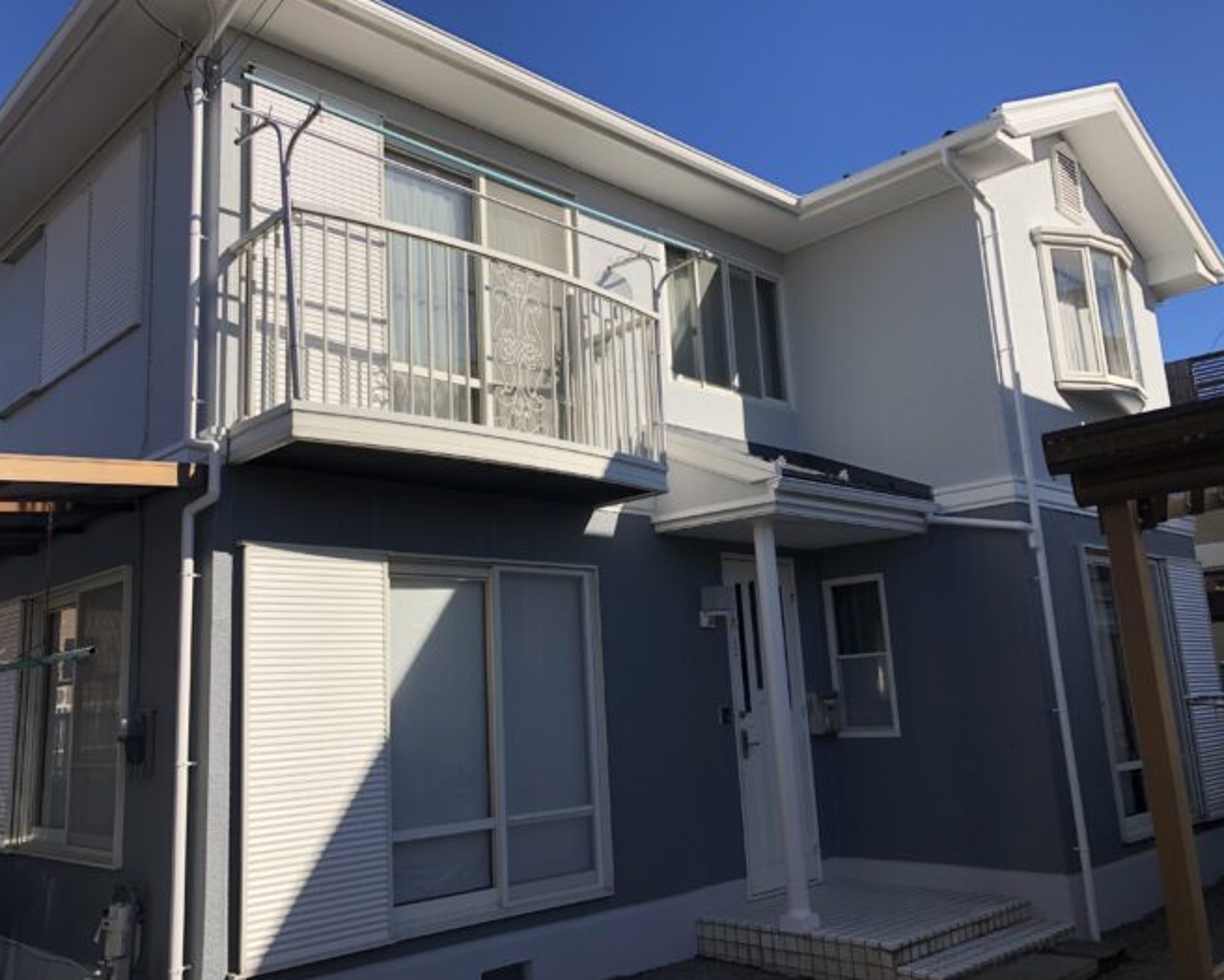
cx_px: 575
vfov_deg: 48.5
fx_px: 1087
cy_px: 485
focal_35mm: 30
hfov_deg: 58.7
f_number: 1.8
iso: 20
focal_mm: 3.99
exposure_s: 1/2667
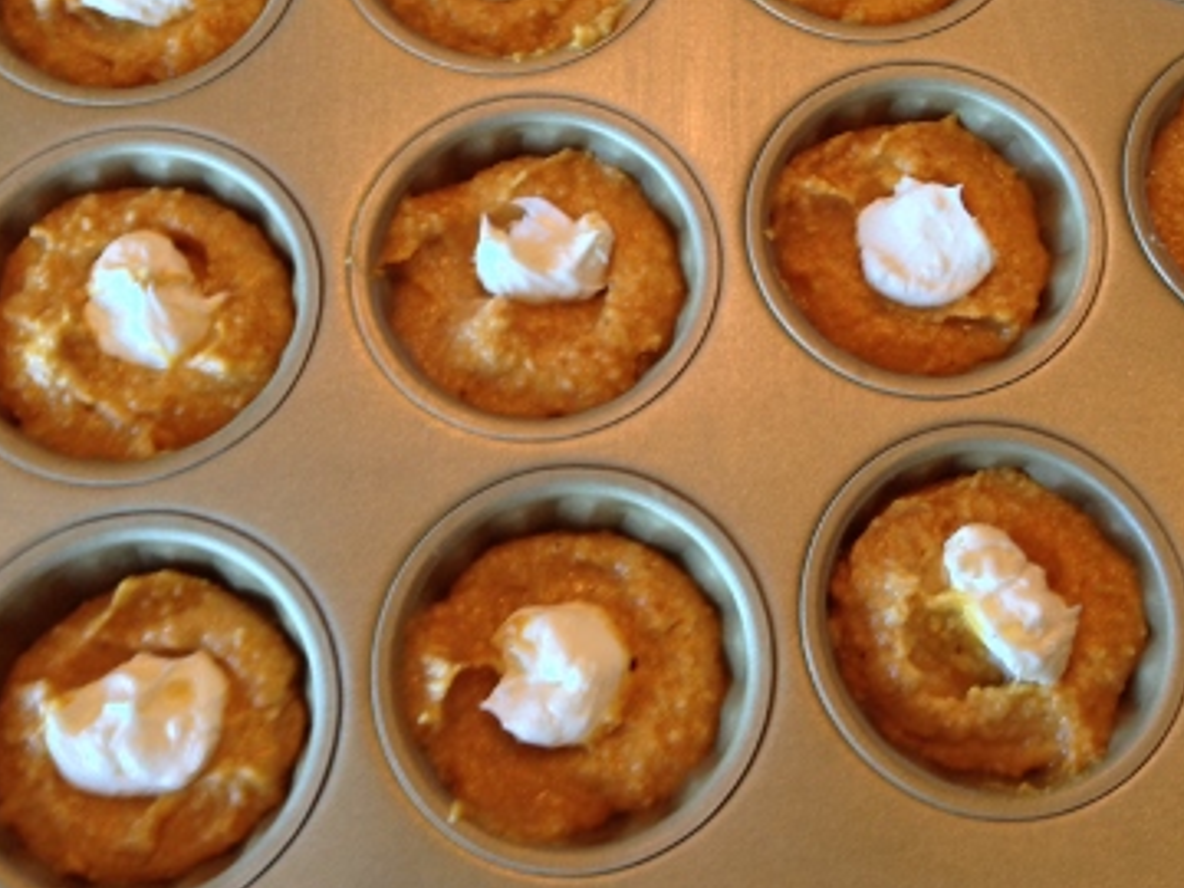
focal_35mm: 44
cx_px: 707
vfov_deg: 32.7
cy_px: 322
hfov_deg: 42.7
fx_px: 1505
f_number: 2.4
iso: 50
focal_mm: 4.12
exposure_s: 1/30
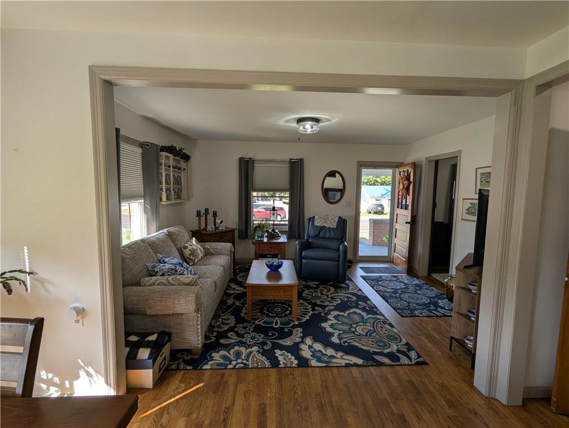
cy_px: 214
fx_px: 263
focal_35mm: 16
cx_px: 284
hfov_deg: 94.4
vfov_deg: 78.2
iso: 58
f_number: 2.2
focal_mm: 2.35
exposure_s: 1/314
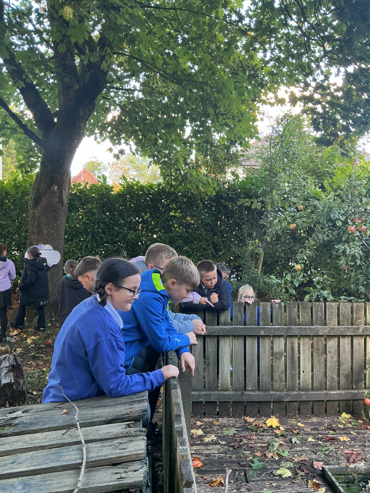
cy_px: 246
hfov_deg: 48.2
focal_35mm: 29
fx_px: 413
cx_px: 185
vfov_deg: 61.7
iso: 80
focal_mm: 3
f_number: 1.8
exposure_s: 1/60
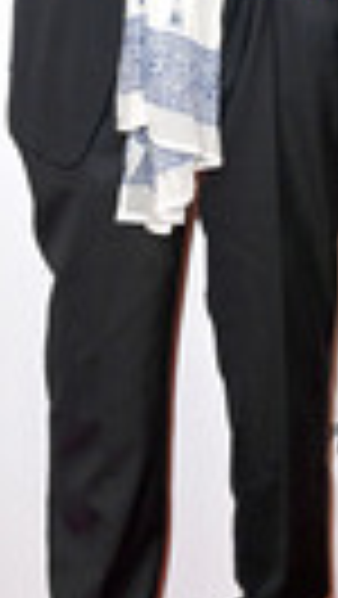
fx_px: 2211
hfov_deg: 8.7
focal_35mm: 139
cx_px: 216
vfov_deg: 15.3
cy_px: 76
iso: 640
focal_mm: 44
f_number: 7.1
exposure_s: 1/250
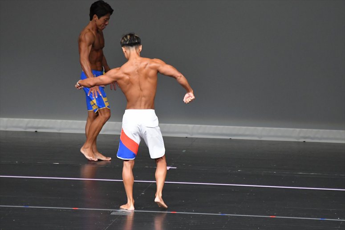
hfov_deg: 6.0
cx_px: 172
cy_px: 115
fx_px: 3305
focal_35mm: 345
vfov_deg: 4.0
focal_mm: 230
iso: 5000
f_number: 5.6
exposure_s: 1/400
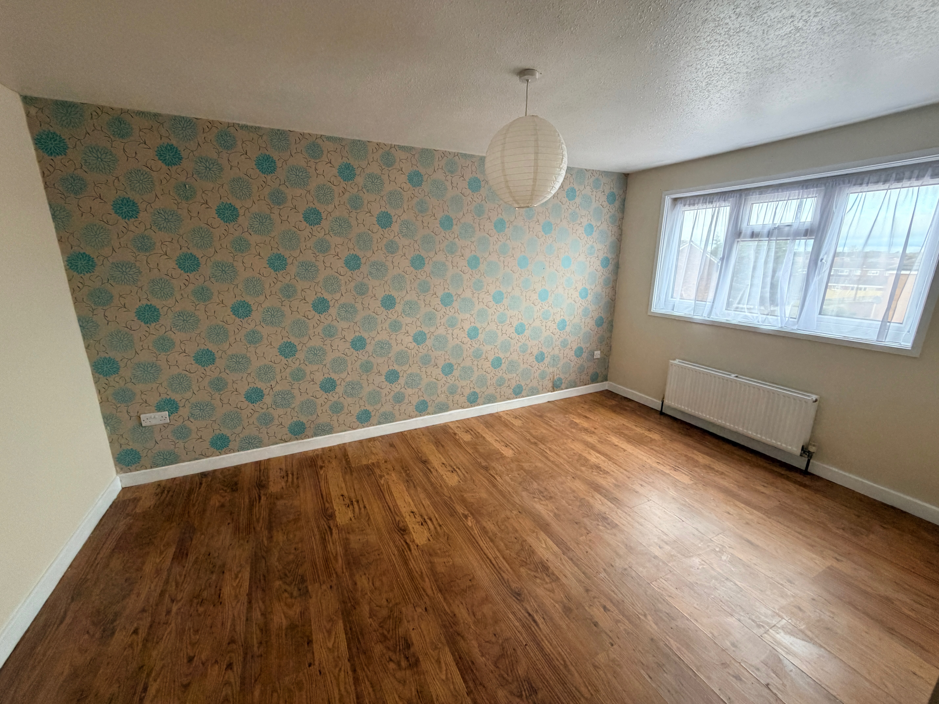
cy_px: 352
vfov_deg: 85.7
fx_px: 380
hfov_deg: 102.1
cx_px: 470
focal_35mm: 14
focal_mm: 2.22
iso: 320
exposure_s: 1/121
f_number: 2.2
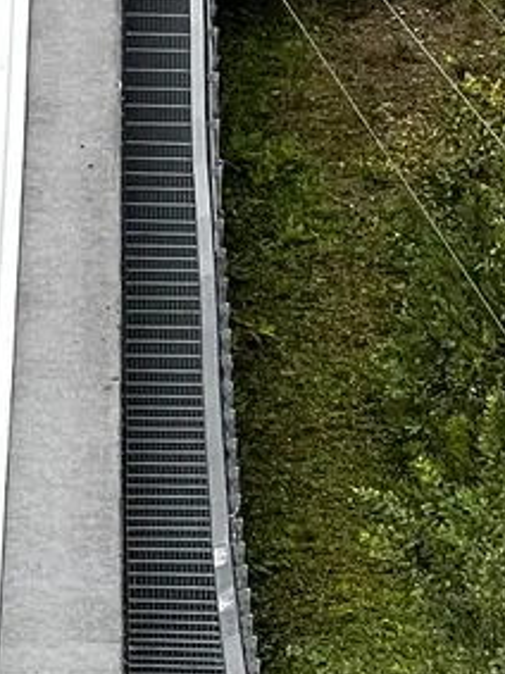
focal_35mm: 392
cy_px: -784
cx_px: -138
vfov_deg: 5.0
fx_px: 7631
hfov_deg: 3.8
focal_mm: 9
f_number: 2.8
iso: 32
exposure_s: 1/99
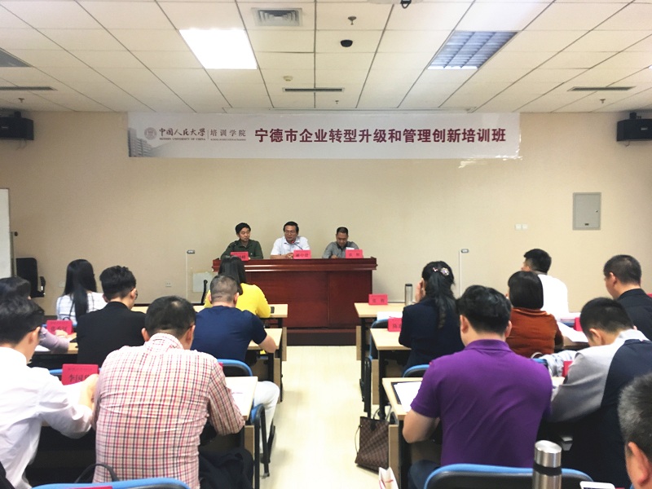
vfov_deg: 48.2
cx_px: 326
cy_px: 244
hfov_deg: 61.7
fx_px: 546
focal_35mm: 29
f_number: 2.2
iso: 125
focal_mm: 4.15
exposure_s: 1/33
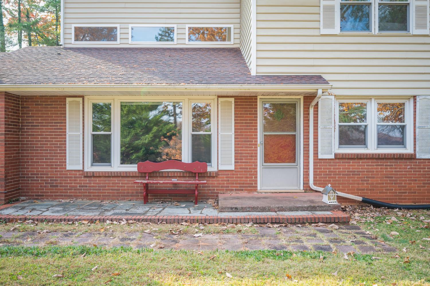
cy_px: 143
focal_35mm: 30
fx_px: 358
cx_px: 215
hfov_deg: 62.0
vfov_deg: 43.5
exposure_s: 1/60
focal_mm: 30
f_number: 4
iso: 100
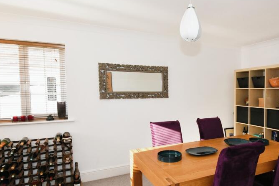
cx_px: 170
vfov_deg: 54.0
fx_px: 178
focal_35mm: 23
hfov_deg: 75.1
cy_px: 124
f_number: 7.1
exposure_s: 1/60
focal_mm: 10
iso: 800
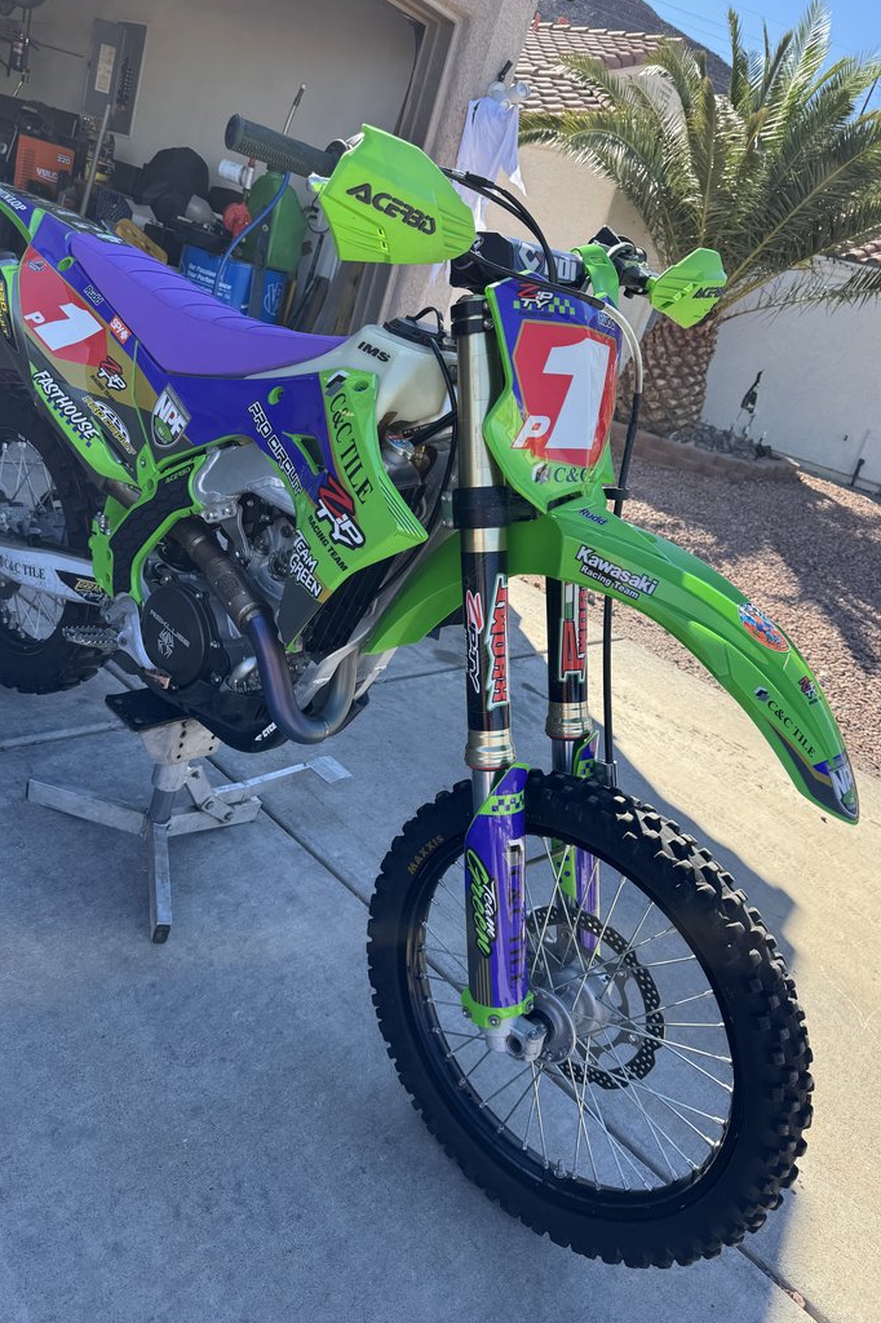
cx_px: 407
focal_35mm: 26
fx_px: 955
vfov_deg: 69.4
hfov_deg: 49.5
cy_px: 676
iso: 80
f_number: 1.78
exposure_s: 1/1094
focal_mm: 6.76
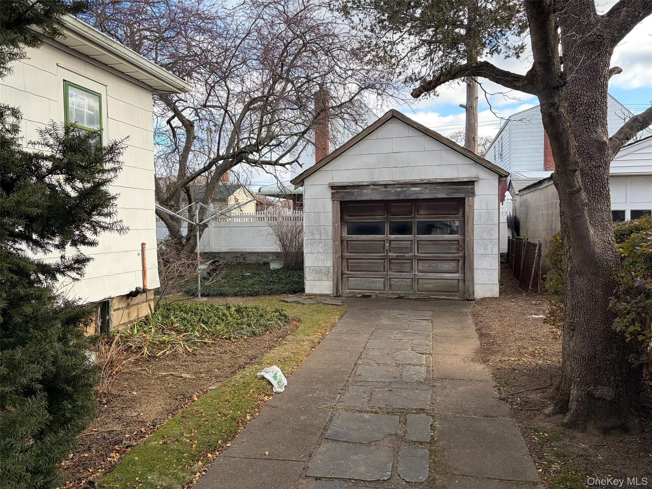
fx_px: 490
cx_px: 326
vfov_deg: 53.1
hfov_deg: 67.3
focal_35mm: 26
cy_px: 244
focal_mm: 5.96
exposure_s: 1/861
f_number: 1.6
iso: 64
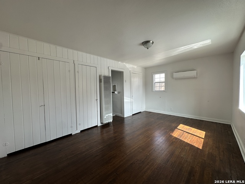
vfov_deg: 85.7
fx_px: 99
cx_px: 122
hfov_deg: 102.1
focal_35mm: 14
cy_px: 92
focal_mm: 2.22
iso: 50
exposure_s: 1/99
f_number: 2.2
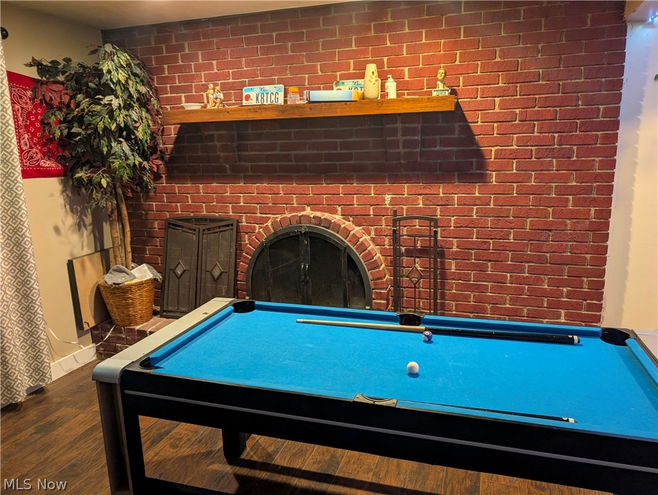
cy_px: 248
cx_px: 329
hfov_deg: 71.5
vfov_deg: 56.9
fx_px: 457
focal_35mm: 24
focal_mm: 6.9
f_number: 1.68
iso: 41
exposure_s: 1/40
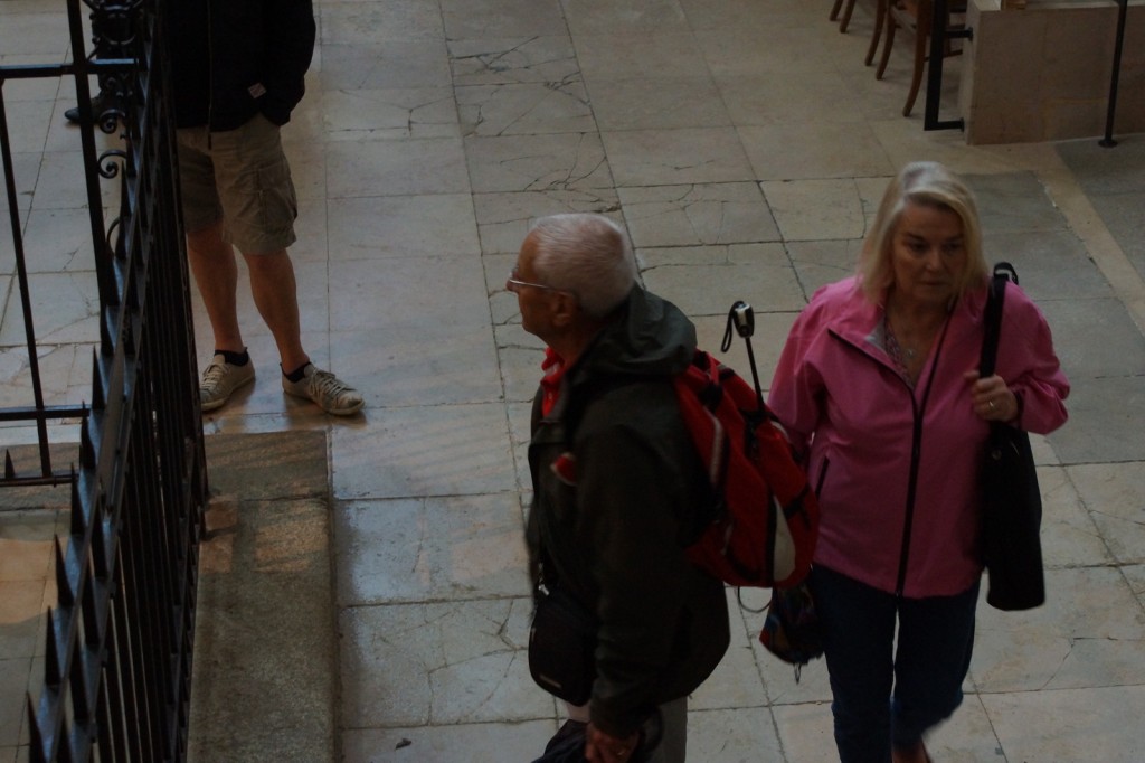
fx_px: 2385
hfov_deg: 27.0
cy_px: 382
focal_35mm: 75
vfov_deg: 18.2
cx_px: 572
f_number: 5.6
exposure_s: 1/30
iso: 1600
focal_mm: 50
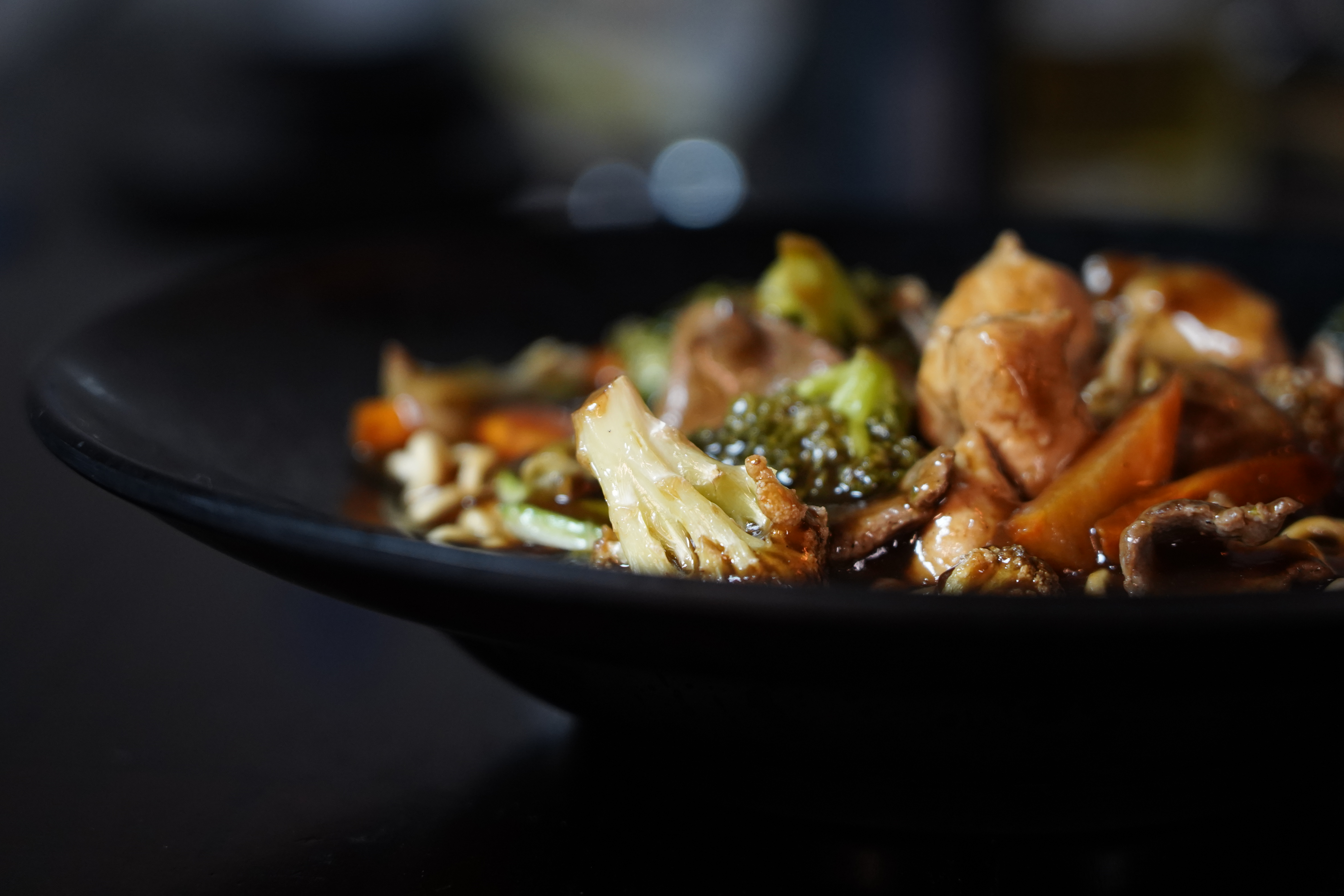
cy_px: 448
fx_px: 3920
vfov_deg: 13.0
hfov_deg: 19.5
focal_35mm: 105
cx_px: 672
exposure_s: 1/250
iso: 2500
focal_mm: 105
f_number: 4
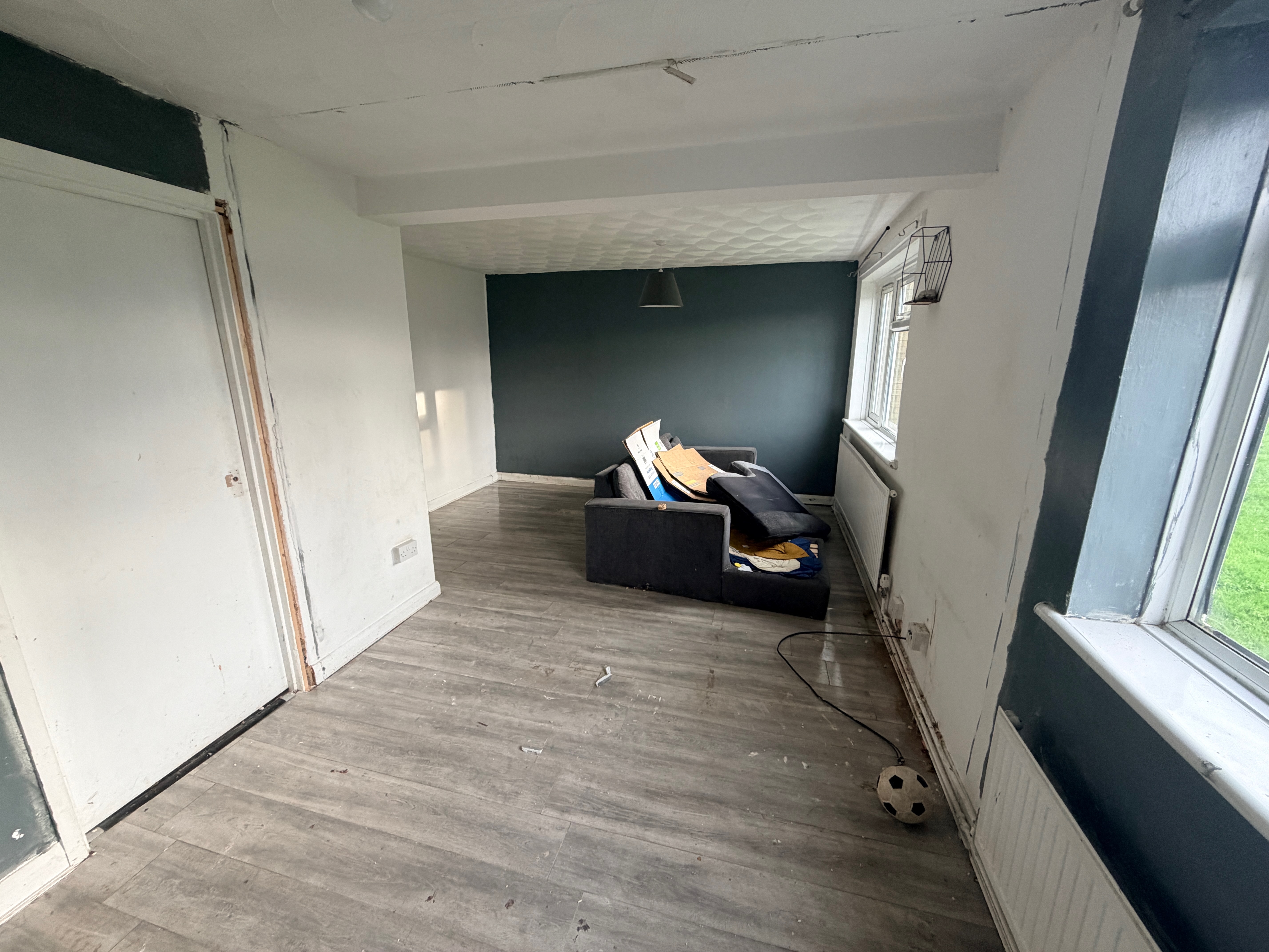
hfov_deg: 102.1
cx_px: 634
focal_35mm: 14
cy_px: 476
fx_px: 513
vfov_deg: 85.7
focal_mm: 2.22
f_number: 2.2
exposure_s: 1/121
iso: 250
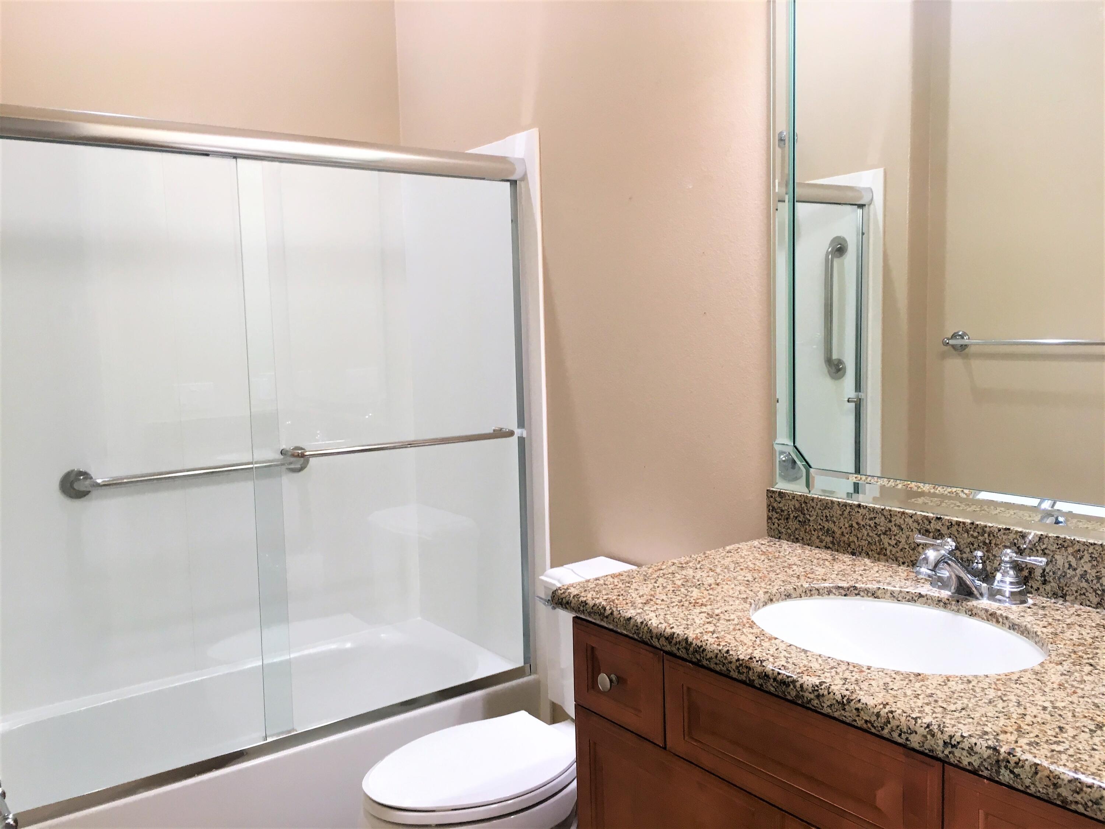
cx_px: 552
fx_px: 926
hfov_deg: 61.7
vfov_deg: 48.2
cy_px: 414
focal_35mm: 29
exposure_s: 1/30
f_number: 2.2
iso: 50
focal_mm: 4.15
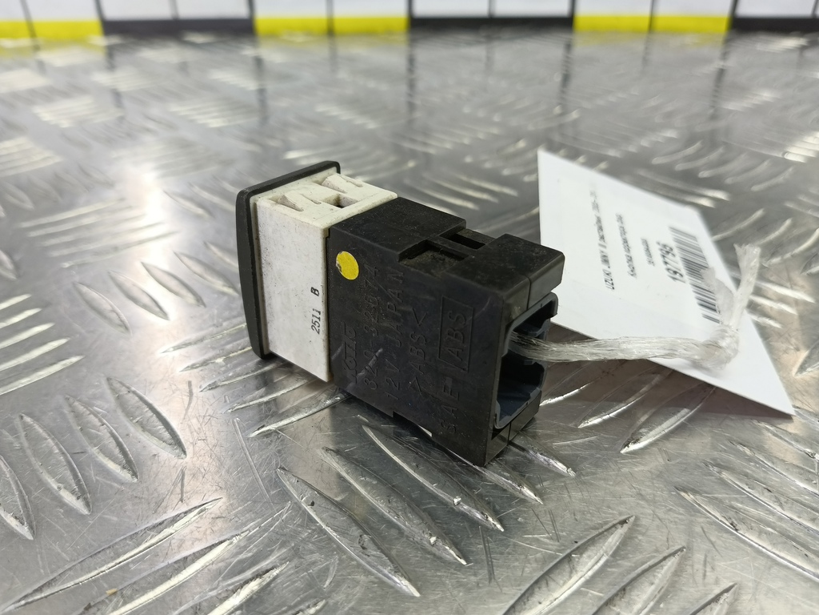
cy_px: 308
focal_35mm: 23
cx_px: 410
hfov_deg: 73.9
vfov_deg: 58.9
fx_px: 544
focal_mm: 4.11
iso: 137
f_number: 1.6
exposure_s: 1/50
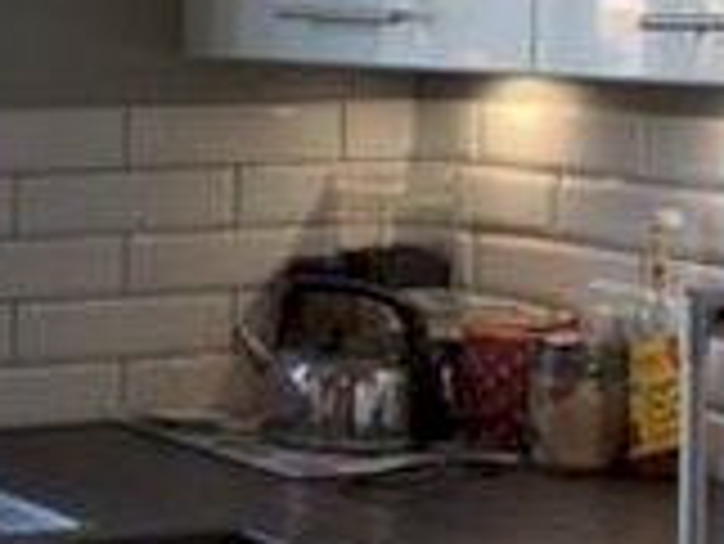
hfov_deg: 14.4
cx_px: -427
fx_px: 2637
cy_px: 241
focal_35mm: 126
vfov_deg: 11.8
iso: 25
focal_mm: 4.15
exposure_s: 1/100
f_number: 2.2
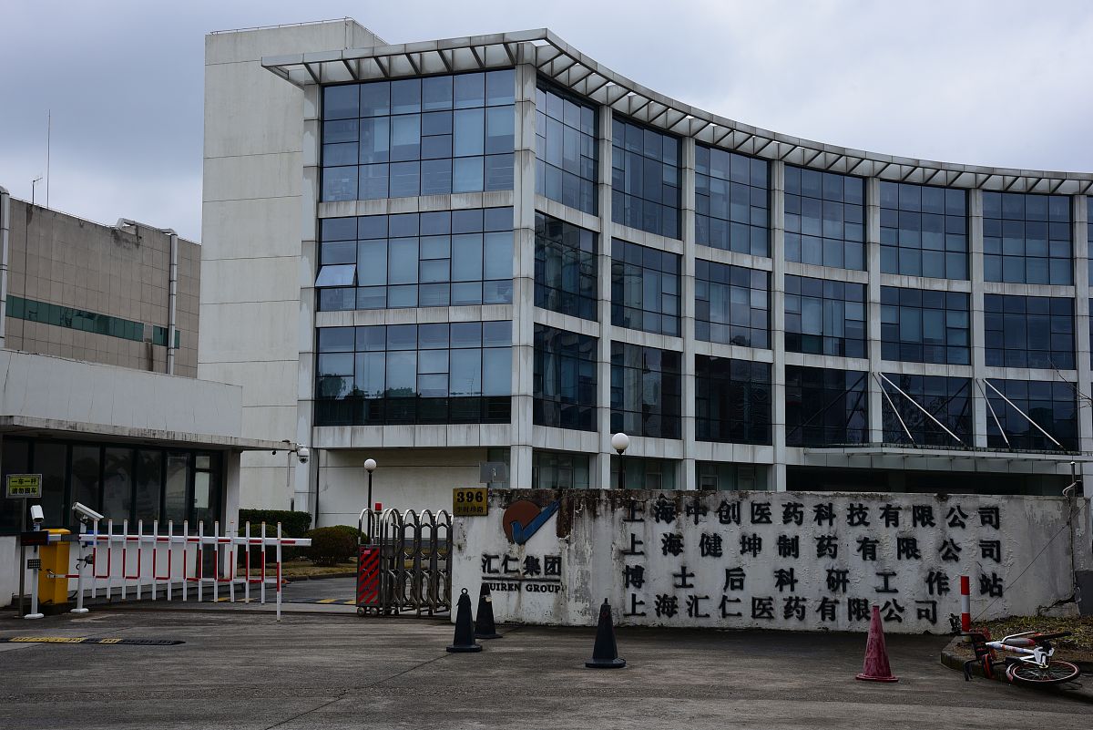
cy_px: 365
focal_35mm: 48
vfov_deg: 28.1
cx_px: 546
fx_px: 1458
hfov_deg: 41.1
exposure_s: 1/200
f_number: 11
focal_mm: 48
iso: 200
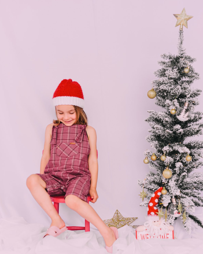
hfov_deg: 26.7
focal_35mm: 57
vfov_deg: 32.9
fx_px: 428
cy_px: 152
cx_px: 102
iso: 100
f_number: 2.8
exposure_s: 1/640
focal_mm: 50
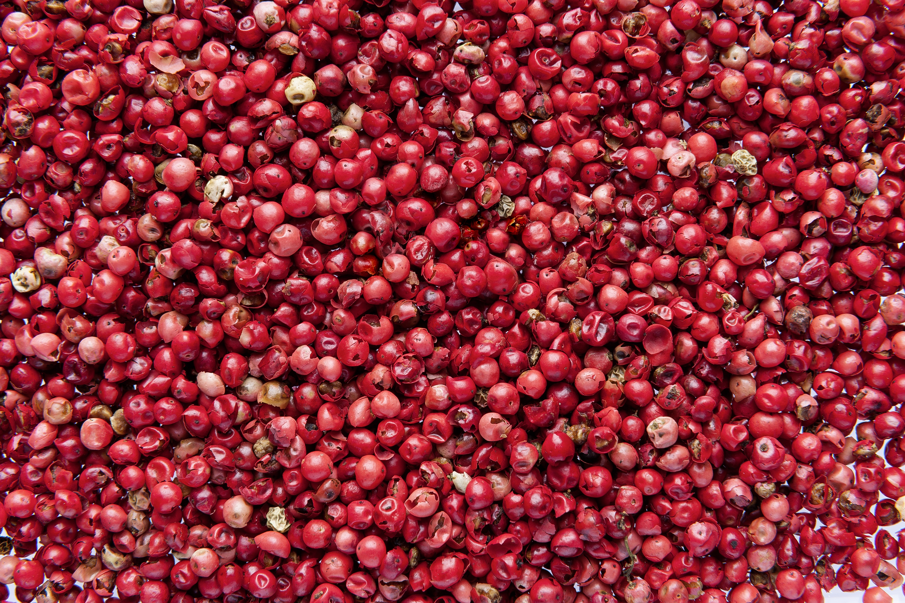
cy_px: 302
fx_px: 1760
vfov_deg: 19.5
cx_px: 452
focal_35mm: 70
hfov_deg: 28.8
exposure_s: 1/125
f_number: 16
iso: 100
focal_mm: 70
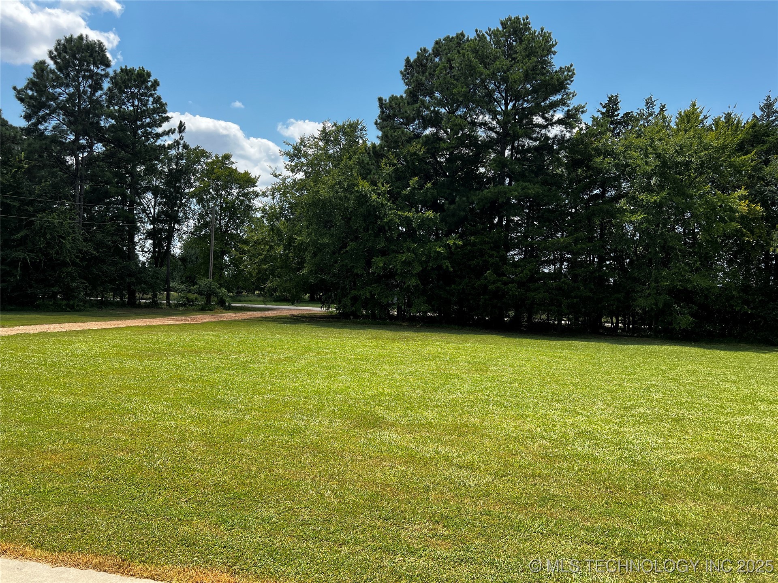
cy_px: 292
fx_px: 584
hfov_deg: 67.3
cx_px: 389
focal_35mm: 26
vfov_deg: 53.1
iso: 50
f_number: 1.5
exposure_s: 1/2915
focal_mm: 5.7
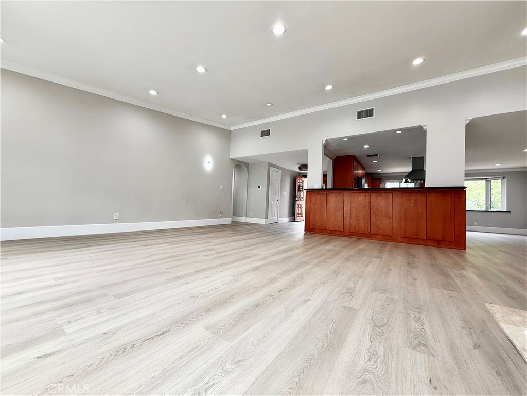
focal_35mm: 14
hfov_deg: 102.1
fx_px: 213
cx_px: 264
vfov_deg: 85.7
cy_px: 198
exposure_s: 1/120
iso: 100
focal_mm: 2.22
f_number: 2.2
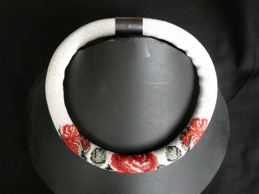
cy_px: 97
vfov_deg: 29.1
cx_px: 130
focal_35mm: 50
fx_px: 374
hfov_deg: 38.2
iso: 1600
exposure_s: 1/60
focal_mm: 9
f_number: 3.9
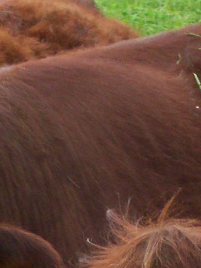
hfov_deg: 3.3
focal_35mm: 452
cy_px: 485
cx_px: -15
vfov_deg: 4.3
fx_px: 3499
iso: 140
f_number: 4.6
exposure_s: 1/111
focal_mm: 16.8
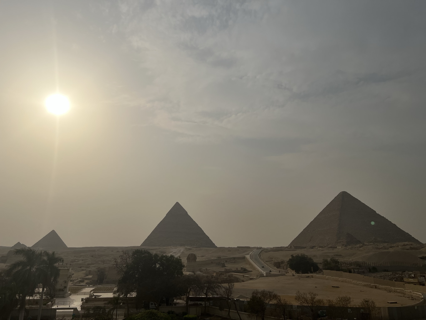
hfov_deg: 67.3
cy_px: 160
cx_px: 213
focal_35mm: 26
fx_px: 320
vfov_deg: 53.1
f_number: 1.5
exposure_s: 1/23256
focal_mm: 5.7
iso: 40
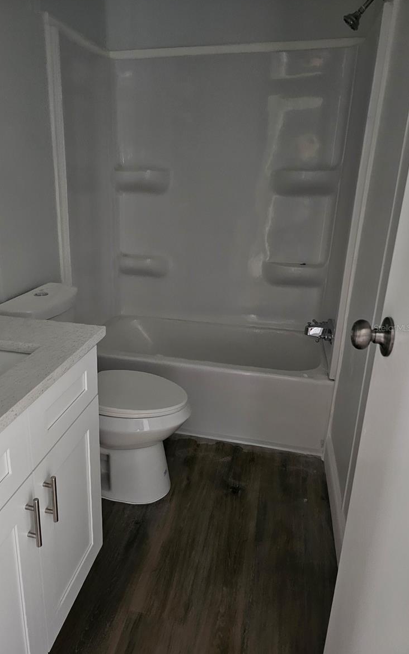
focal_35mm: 25
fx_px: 446
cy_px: 328
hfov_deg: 48.9
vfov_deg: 72.6
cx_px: 162
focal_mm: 6.3
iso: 1000
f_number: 1.7
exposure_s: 1/24
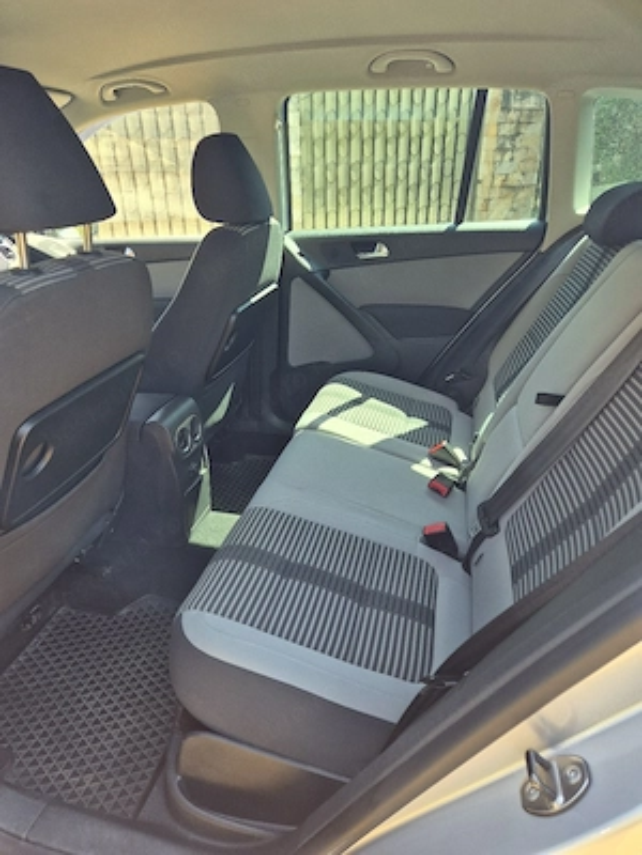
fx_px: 569
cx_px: 321
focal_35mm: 23
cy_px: 428
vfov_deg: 73.9
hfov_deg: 58.9
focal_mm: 5.4
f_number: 1.8
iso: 40
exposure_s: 1/182
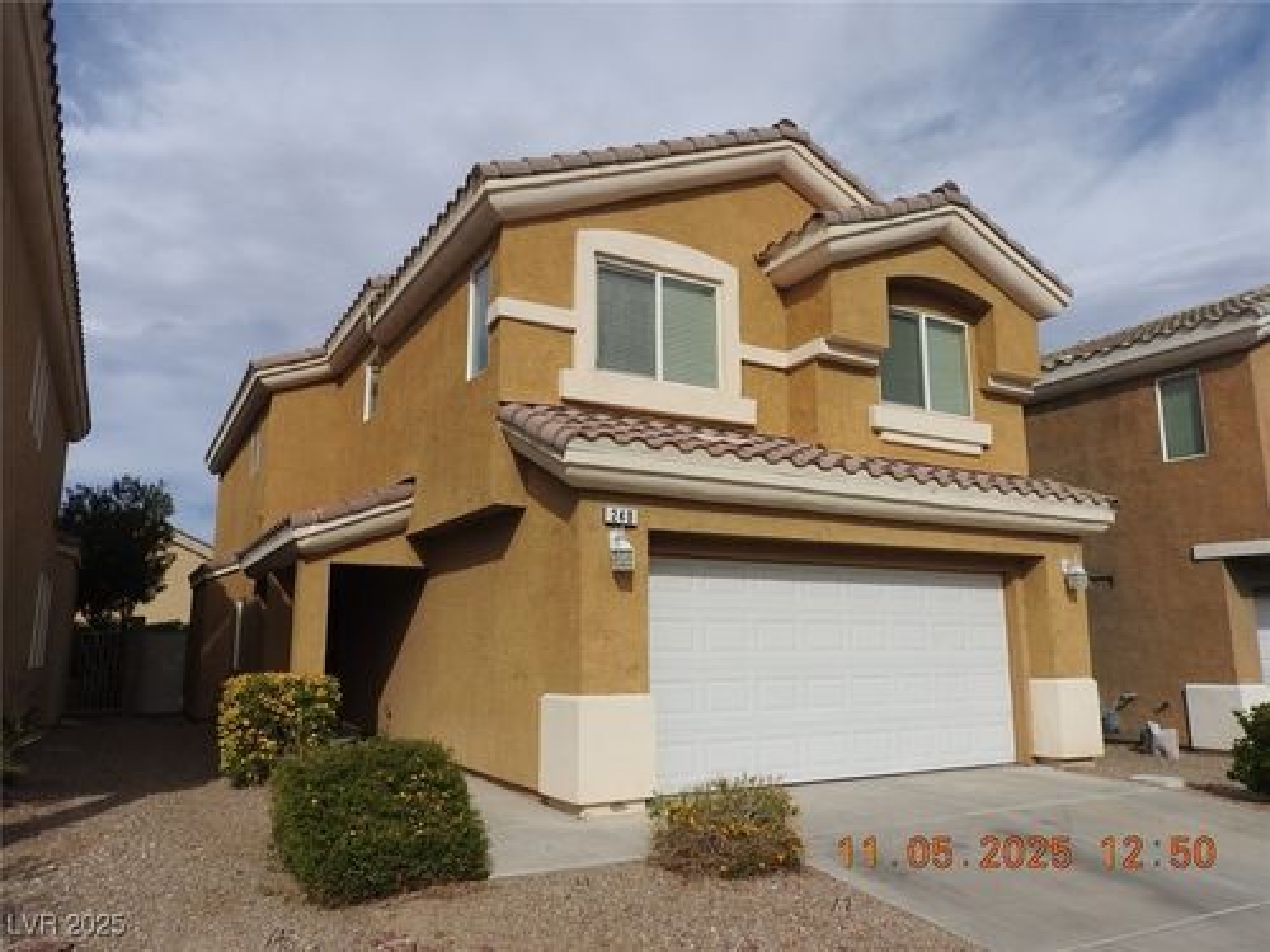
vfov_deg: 56.8
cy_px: 476
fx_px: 881
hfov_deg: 71.6
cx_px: 635
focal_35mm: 24
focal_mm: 4.3
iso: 100
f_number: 4.2
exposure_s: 1/1600
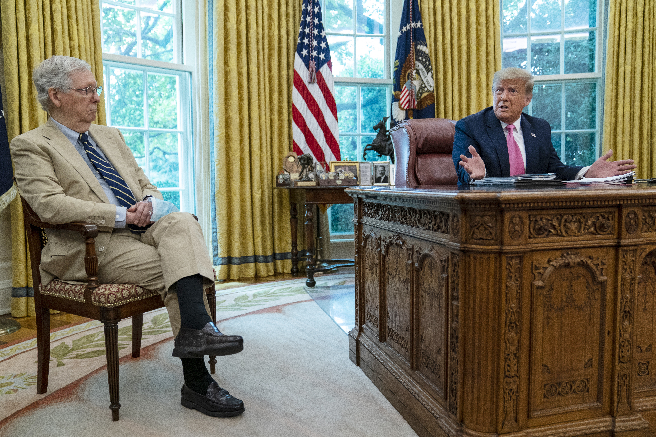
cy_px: 218
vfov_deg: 47.9
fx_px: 492
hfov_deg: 67.4
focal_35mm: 27
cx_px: 328
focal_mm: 27
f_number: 2.8
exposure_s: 1/320
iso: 2500
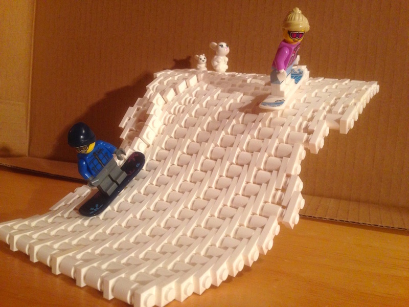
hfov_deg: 55.4
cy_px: 154
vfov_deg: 42.9
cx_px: 204
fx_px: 390
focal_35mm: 33
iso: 160
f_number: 2.4
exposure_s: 1/20
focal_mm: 4.12
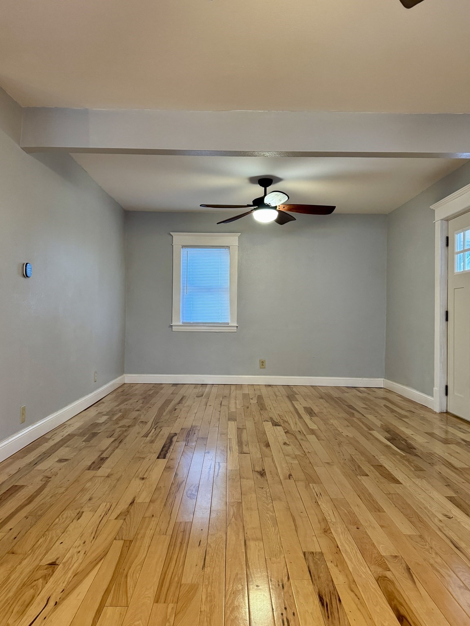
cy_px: 313
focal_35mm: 24
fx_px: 434
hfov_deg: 56.8
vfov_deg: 71.6
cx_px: 235
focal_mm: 6.76
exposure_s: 1/60
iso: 400
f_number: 1.78
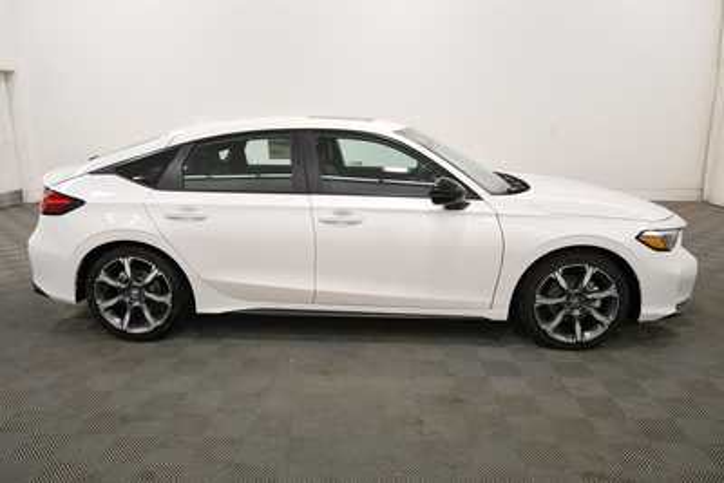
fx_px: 543
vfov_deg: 48.0
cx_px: 362
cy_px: 242
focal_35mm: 27
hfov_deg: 67.4
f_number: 5.6
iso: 800
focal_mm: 18
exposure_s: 1/200
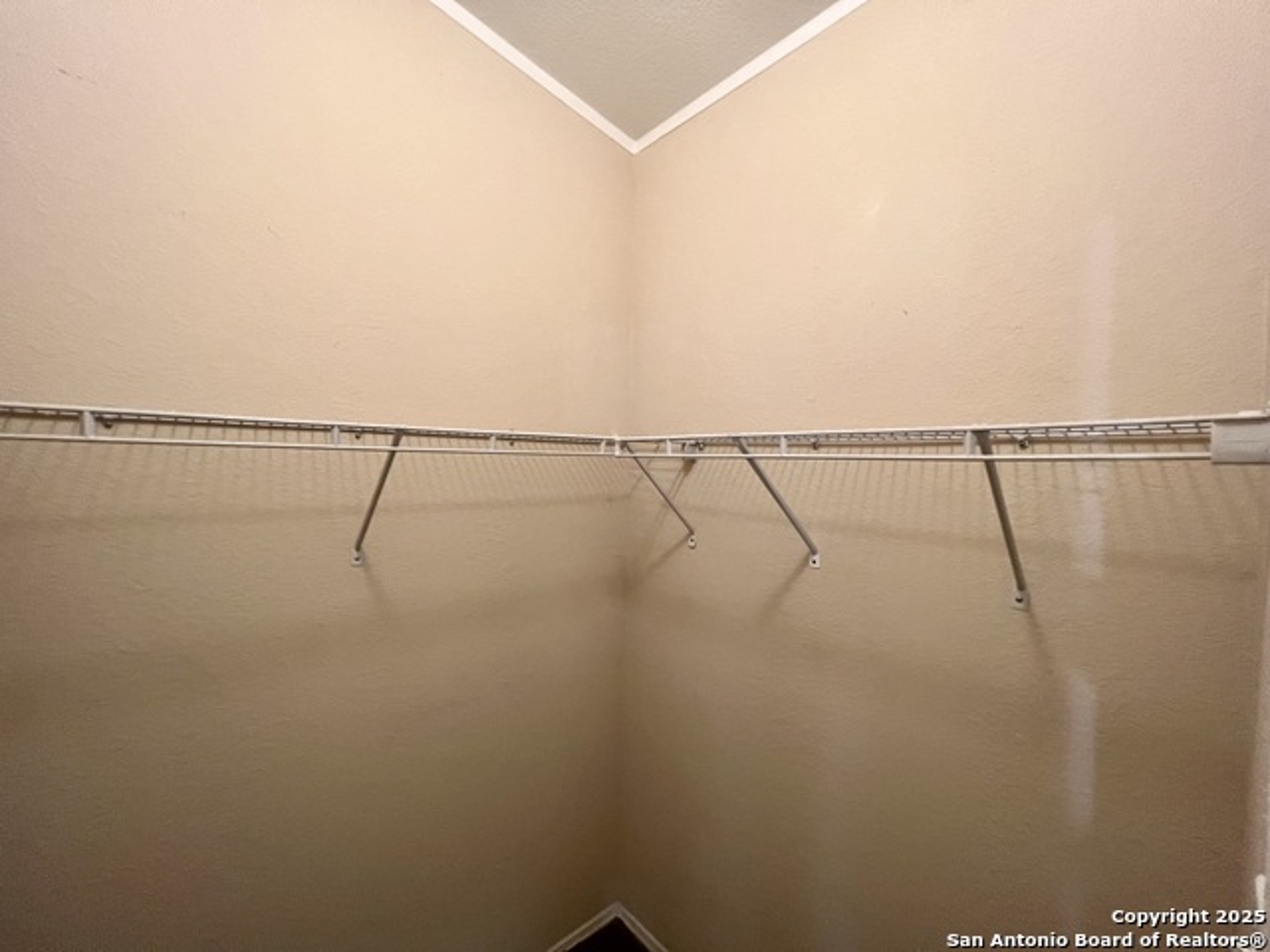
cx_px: 635
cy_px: 476
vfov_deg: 89.9
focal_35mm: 13
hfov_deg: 106.2
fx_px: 477
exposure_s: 1/60
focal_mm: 1.57
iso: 250
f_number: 1.8
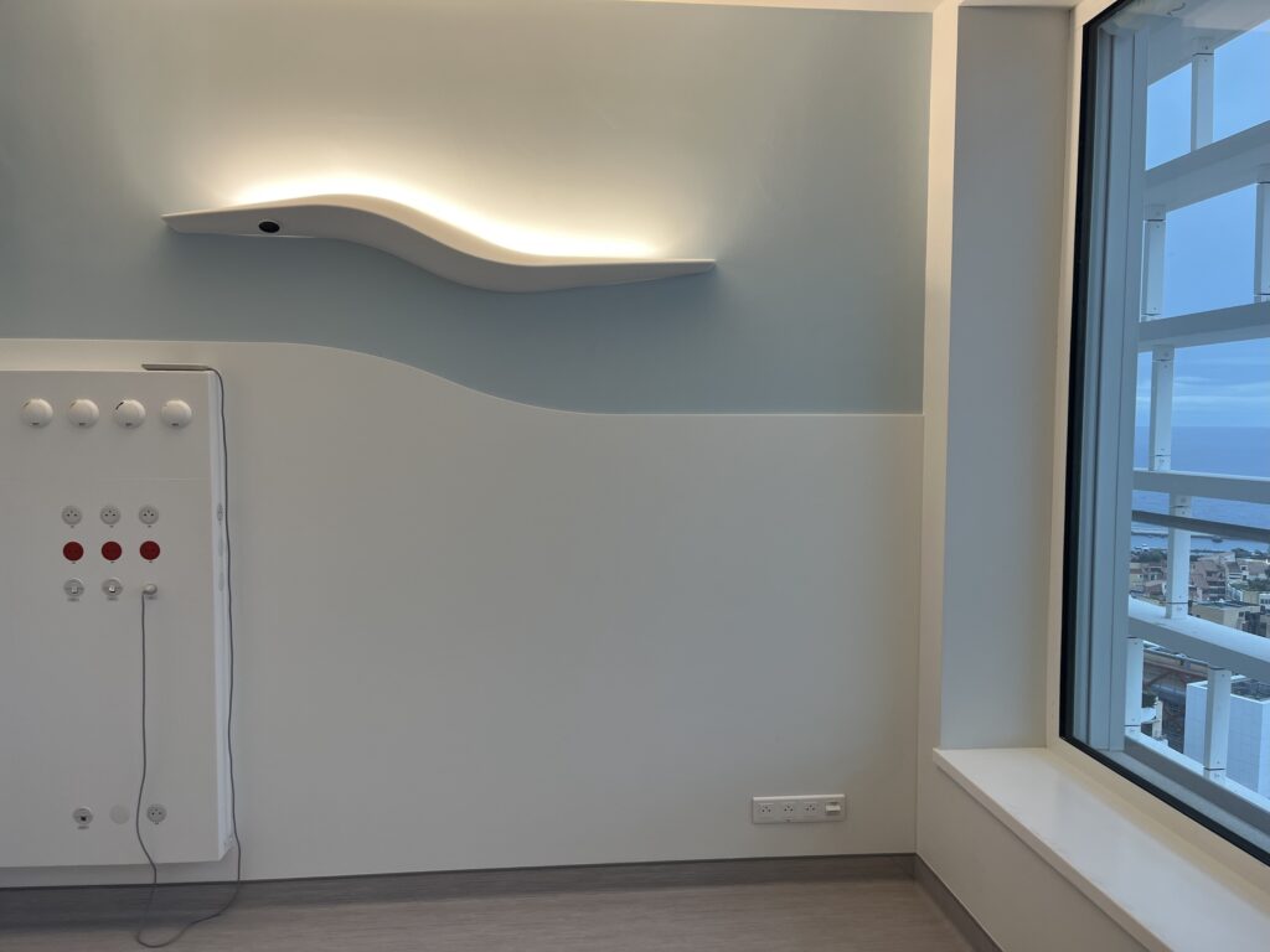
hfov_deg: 67.3
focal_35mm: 26
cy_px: 476
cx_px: 635
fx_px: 954
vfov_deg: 53.1
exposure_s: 1/100
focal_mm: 5.1
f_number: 1.6
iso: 50
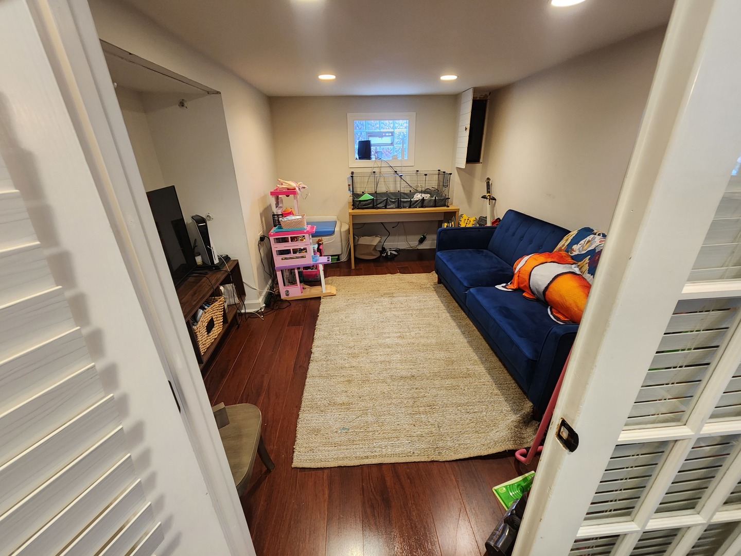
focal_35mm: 13
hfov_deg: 106.2
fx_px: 278
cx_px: 370
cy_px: 278
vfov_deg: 89.9
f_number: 2.2
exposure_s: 1/30
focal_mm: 2.2
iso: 320
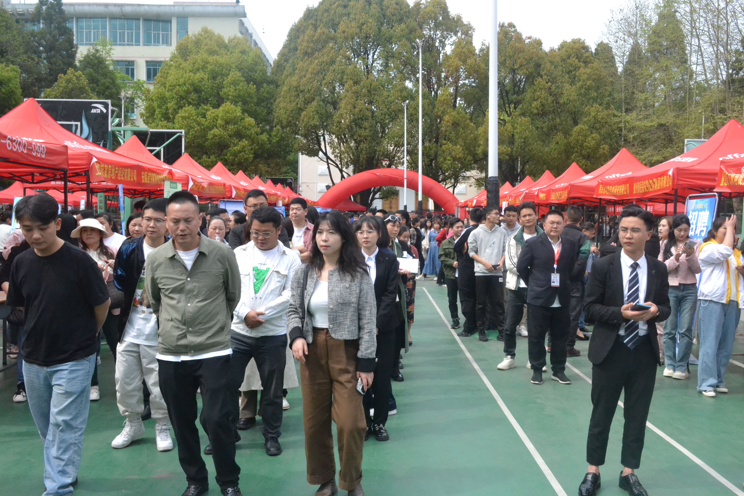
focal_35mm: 33
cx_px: 372
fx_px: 682
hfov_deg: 57.2
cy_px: 248
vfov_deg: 40.0
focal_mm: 22
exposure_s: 1/1000
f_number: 16
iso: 3200
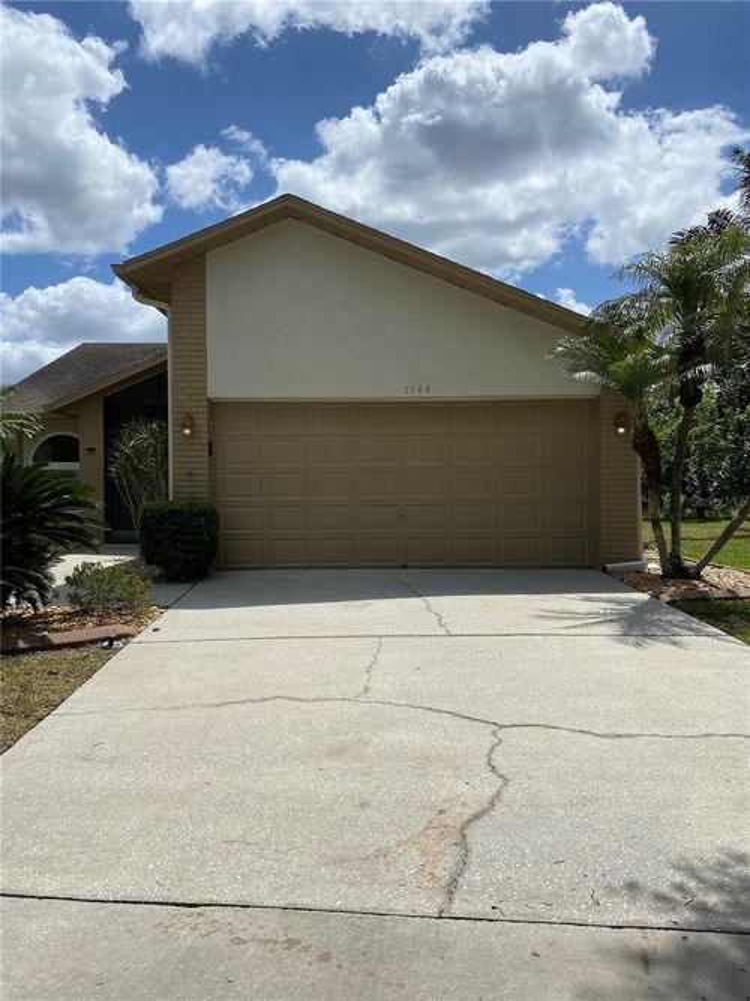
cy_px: 500
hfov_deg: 53.0
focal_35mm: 26
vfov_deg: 67.3
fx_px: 751
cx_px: 375
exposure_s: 1/6061
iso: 32
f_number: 1.8
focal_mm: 4.25
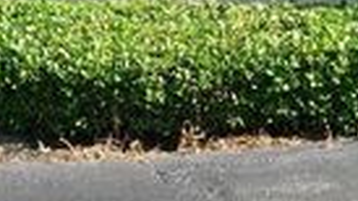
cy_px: -100
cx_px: 97
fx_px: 1433
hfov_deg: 14.2
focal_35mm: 151
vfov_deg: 7.9
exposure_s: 1/242
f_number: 4.8
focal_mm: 7.8
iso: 79
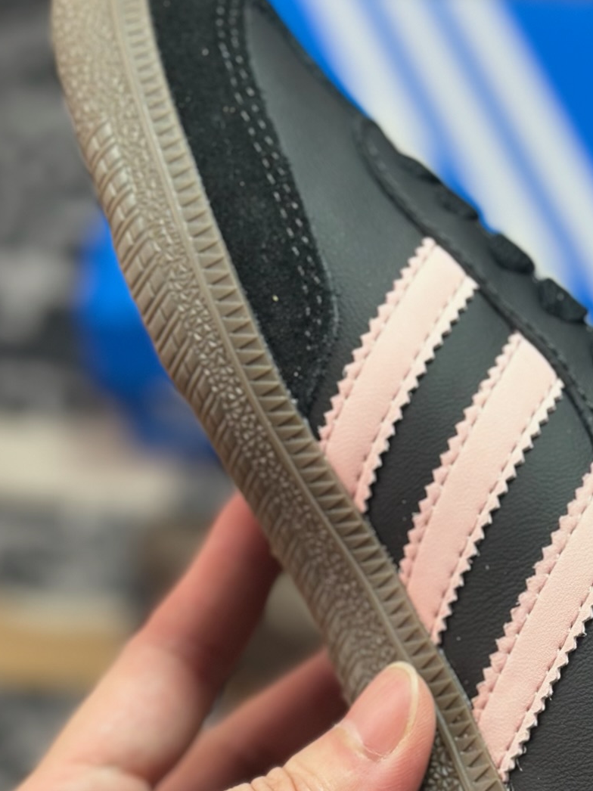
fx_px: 2148
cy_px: 597
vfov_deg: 20.7
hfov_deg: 15.5
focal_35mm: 94
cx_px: 561
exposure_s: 1/467
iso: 80
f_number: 1.78
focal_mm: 6.86
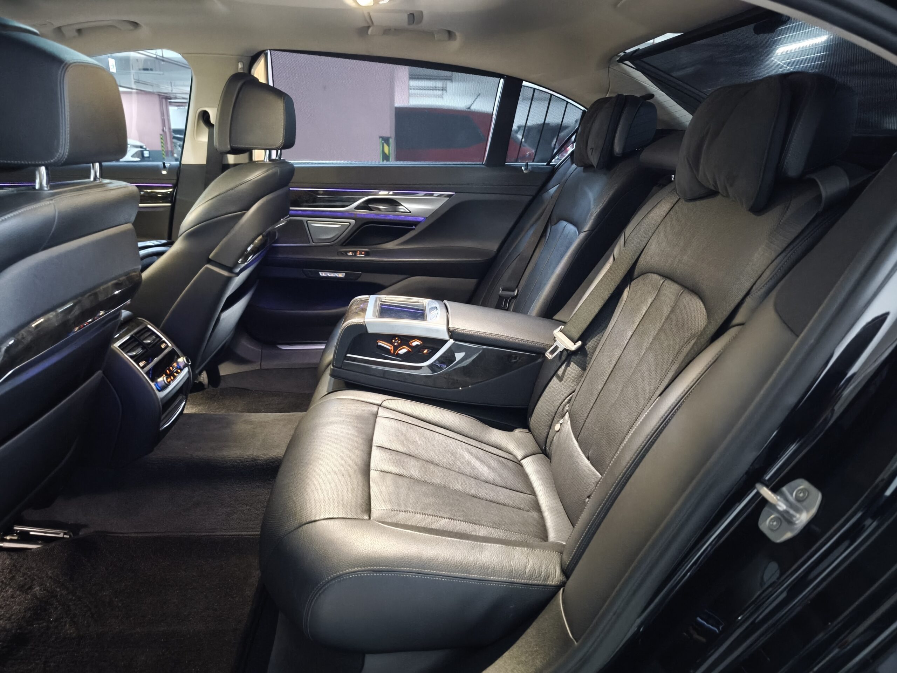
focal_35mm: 23
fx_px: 596
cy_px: 336
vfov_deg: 58.9
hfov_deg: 73.9
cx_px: 448
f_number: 1.6
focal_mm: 6.57
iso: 8000
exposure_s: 1/9.23
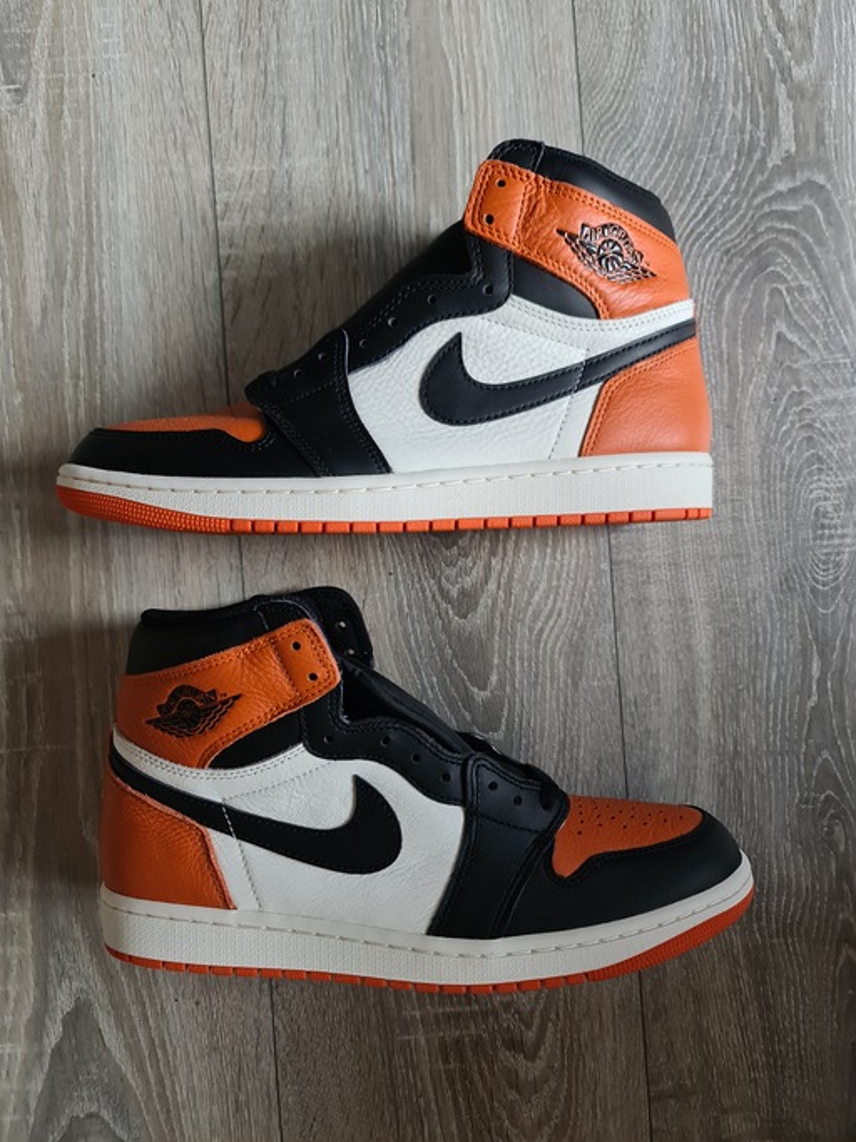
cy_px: 571
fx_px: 825
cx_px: 428
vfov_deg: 69.4
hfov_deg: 54.9
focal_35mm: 25
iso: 1600
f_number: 1.8
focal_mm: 7
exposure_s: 1/100
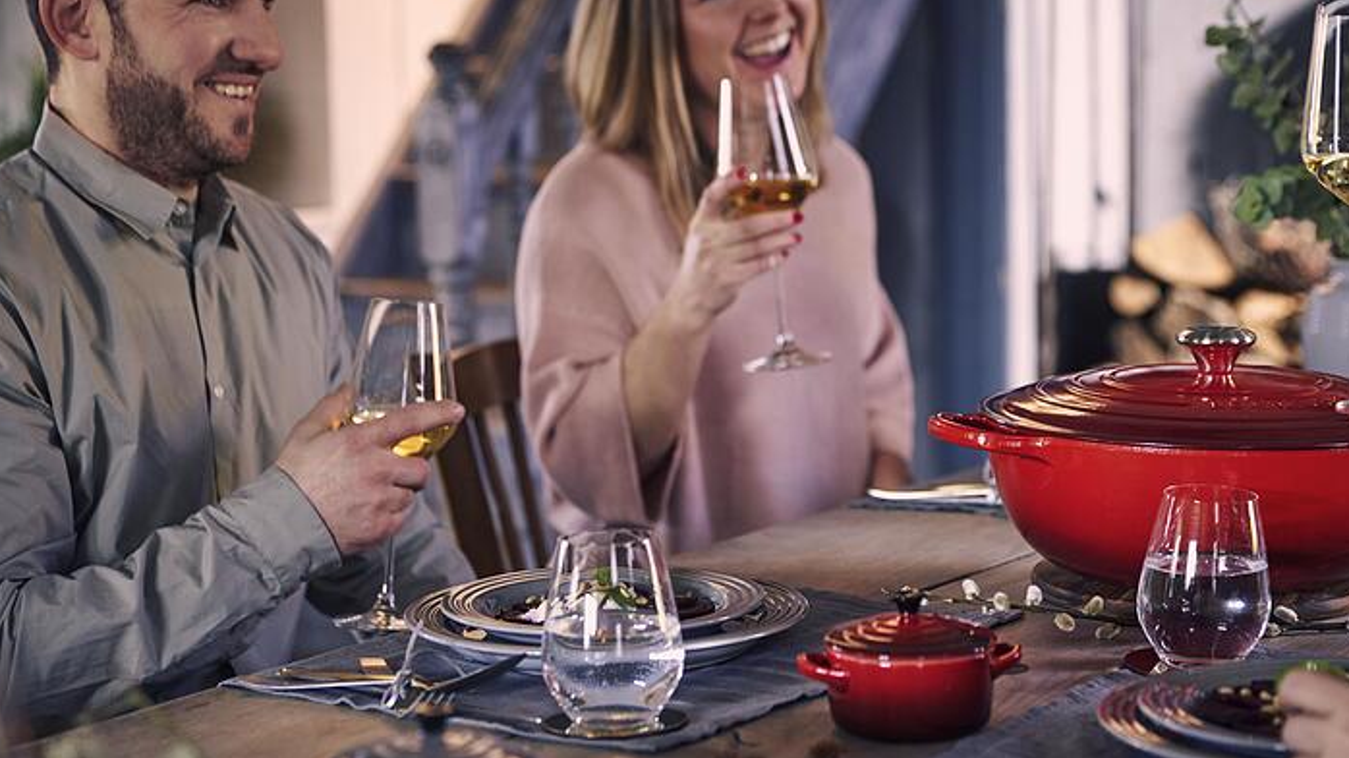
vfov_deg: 14.7
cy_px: 367
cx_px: 807
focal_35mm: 82
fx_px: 2932
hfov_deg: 25.9
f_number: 2.8
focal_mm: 63
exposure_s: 1/60
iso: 250
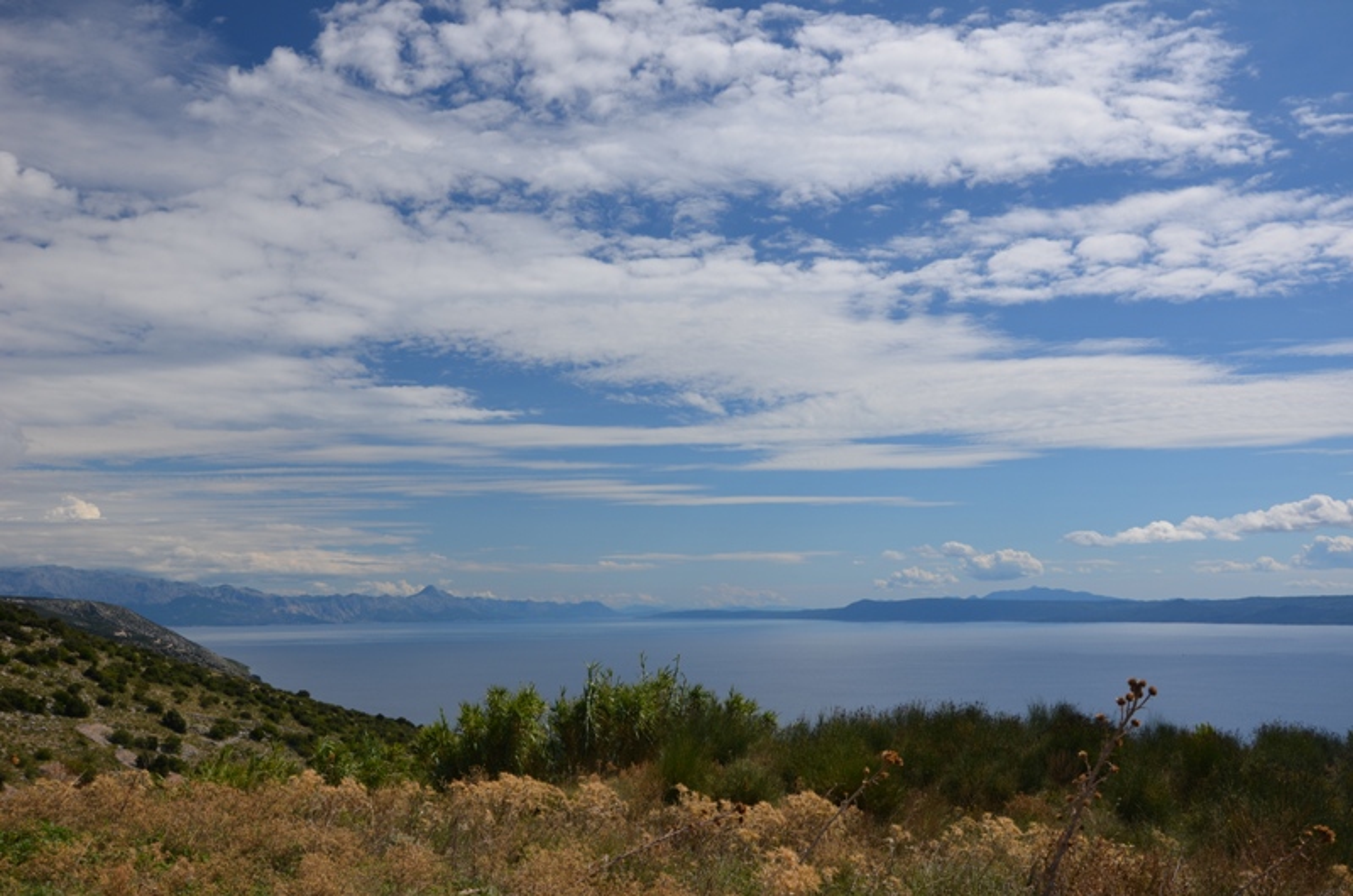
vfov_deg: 39.8
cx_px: 676
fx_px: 1238
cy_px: 448
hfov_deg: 57.3
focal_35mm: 33
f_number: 9
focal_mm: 22
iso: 100
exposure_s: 1/320
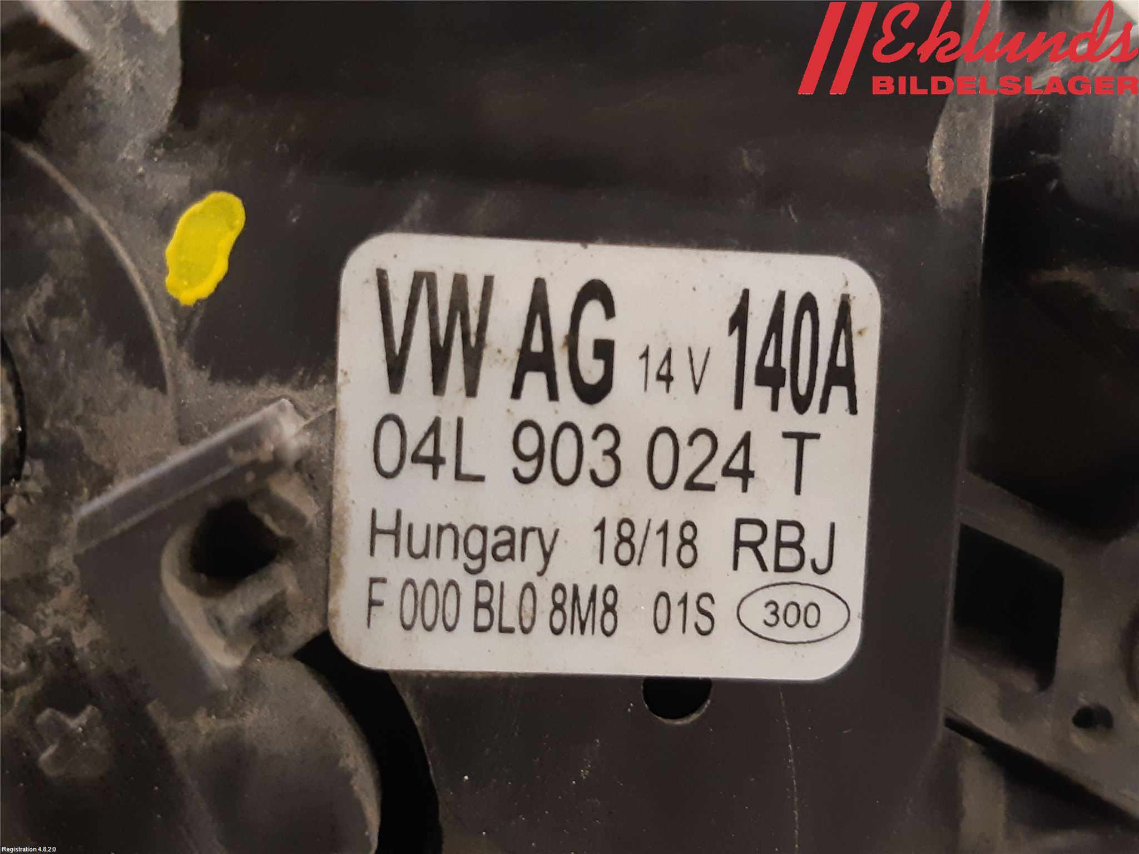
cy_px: 427
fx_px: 856
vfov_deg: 53.1
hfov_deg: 67.3
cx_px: 570
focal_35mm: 26
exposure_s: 1/24
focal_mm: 3.93
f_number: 1.7
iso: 250
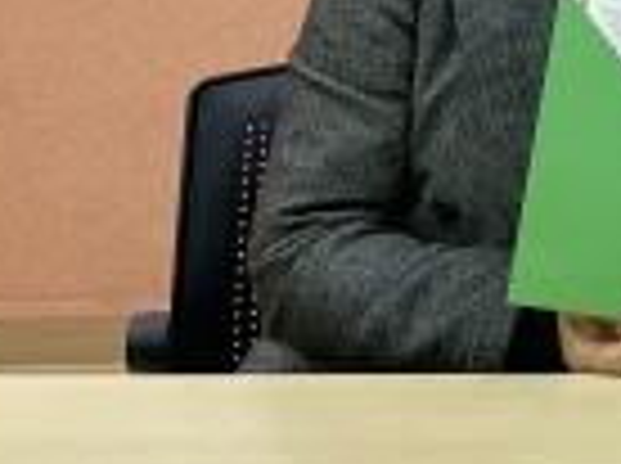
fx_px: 1683
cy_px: -324
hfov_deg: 19.1
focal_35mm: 94
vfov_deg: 14.2
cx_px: 842
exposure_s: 1/120
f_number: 1.6
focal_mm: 4.2
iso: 80
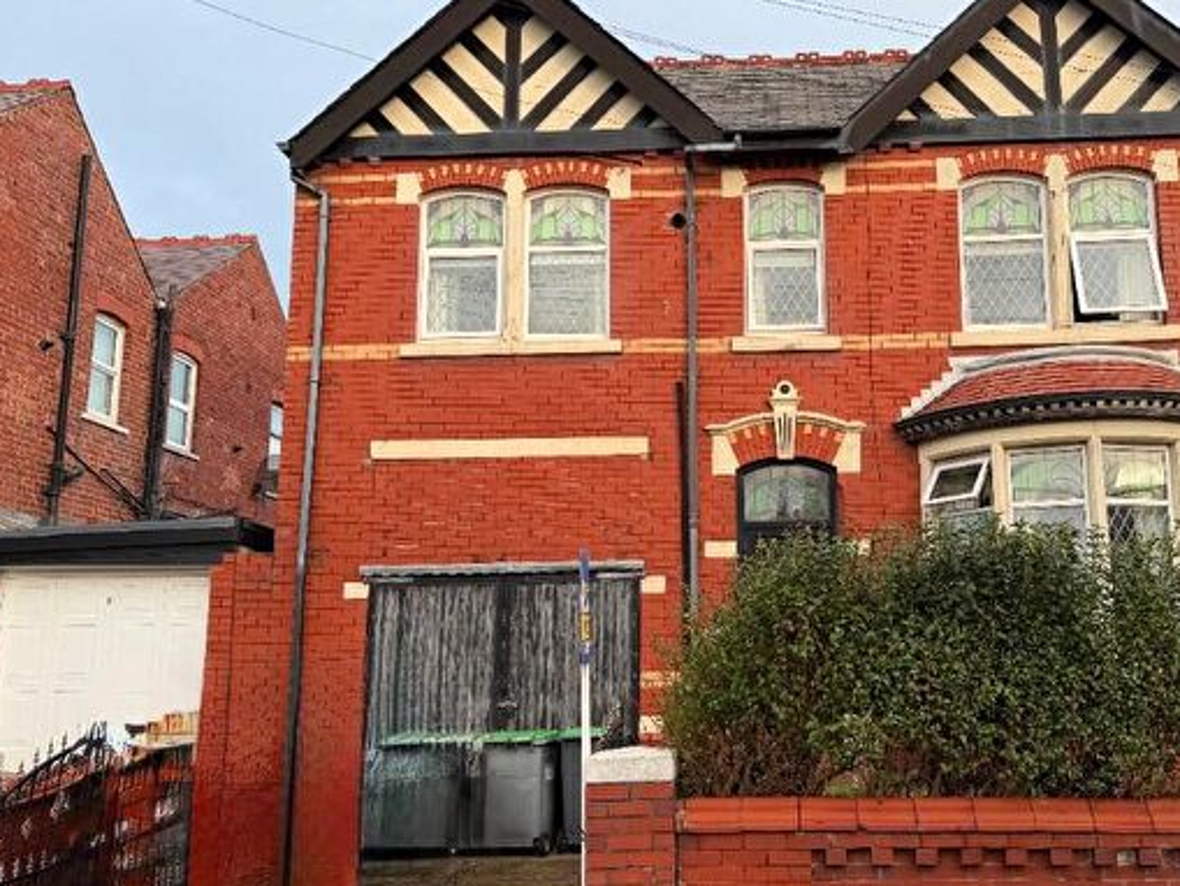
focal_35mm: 33
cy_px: 460
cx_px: 751
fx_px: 1125
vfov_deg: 43.0
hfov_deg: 54.6
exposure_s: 1/849
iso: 80
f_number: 1.78
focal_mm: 6.76
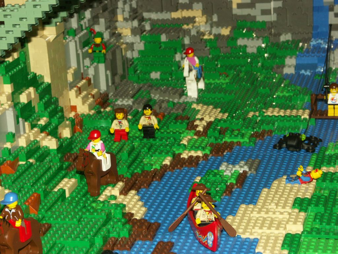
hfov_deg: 17.3
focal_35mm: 114
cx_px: 169
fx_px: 1113
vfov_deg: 13.0
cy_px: 127
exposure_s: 1/100
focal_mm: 29.26
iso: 200
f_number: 6.3
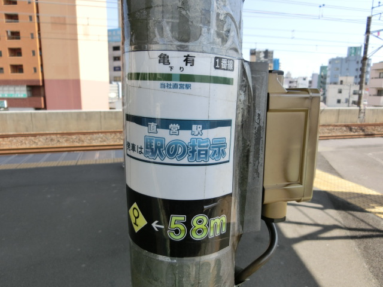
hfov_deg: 69.4
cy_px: 144
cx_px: 192
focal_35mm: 25
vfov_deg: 54.9
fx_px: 277
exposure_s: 1/400
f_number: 3.5
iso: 80
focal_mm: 4.5
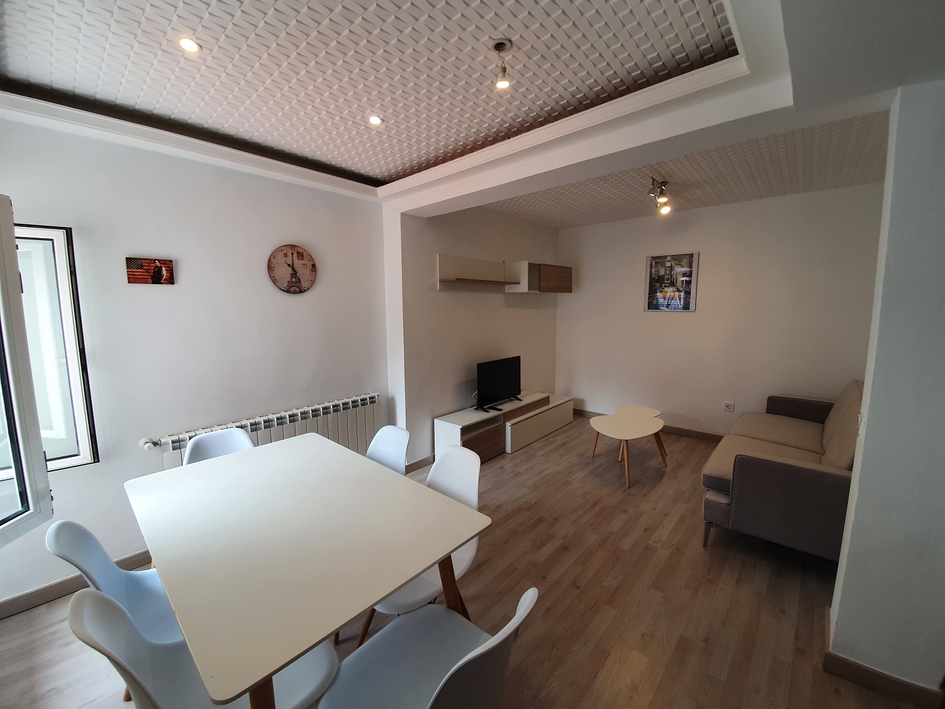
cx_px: 472
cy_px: 354
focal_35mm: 13
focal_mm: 1.8
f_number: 2.2
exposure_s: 1/50
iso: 50
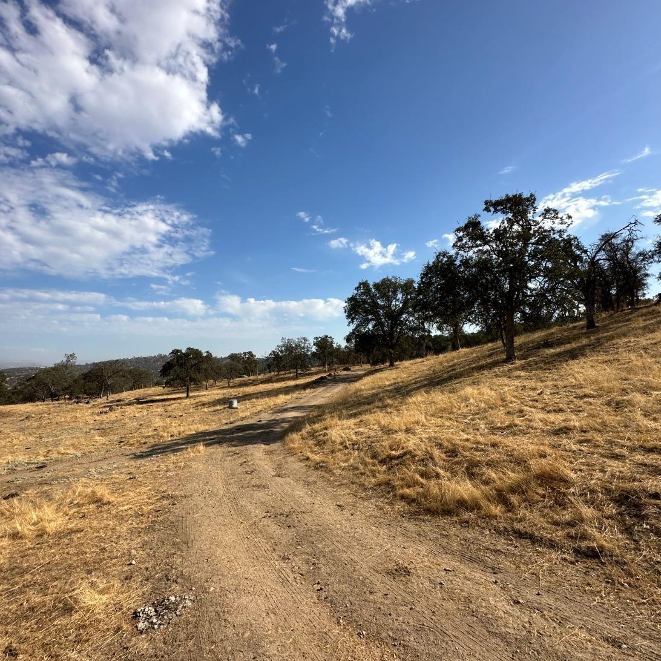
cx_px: 298
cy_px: 331
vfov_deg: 84.0
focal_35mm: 17
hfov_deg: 83.7
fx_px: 367
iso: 50
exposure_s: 1/2747
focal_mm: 2.22
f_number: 2.2
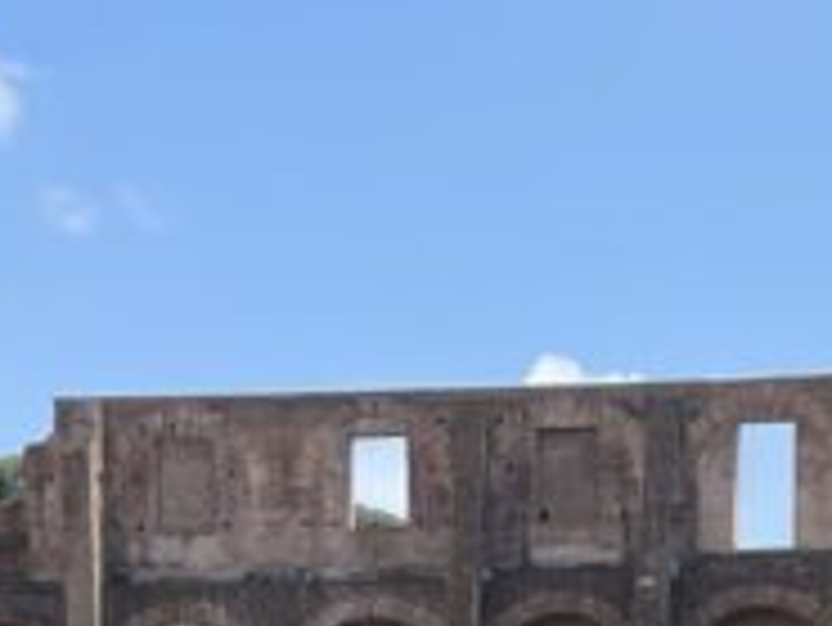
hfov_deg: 13.7
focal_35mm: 144
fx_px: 3463
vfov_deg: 8.9
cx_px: 450
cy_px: 1720
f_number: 1.6
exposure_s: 1/1595
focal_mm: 4.2
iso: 32
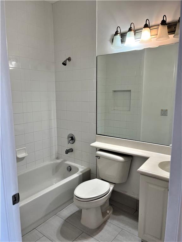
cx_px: 91
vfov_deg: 67.3
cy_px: 121
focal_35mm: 26
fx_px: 182
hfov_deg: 53.1
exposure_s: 1/120
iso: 80
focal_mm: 5.1
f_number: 1.6
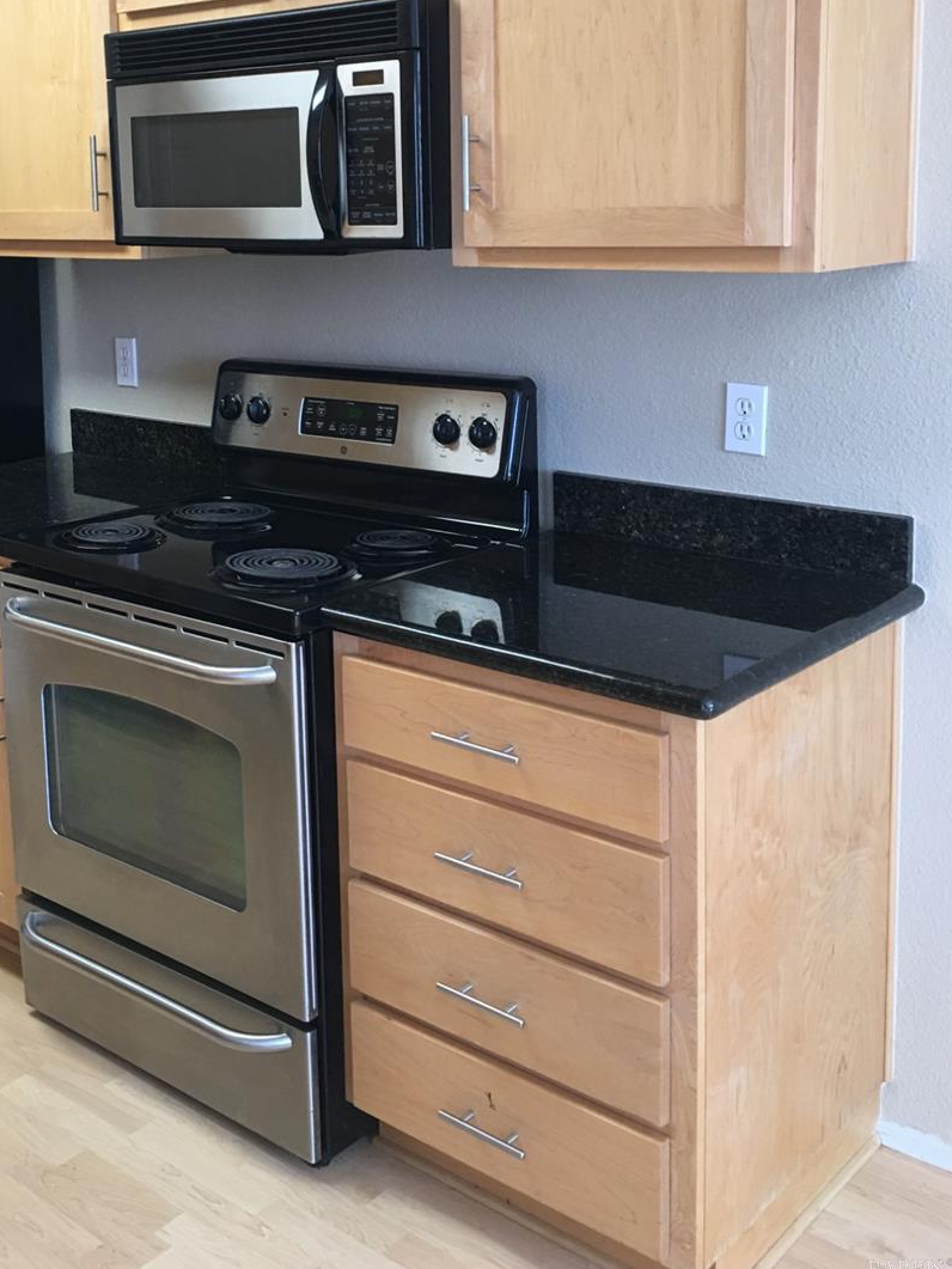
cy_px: 415
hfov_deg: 34.7
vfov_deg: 45.0
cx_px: 292
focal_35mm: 41
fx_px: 1503
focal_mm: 4.15
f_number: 2.2
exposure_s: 1/30
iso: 32
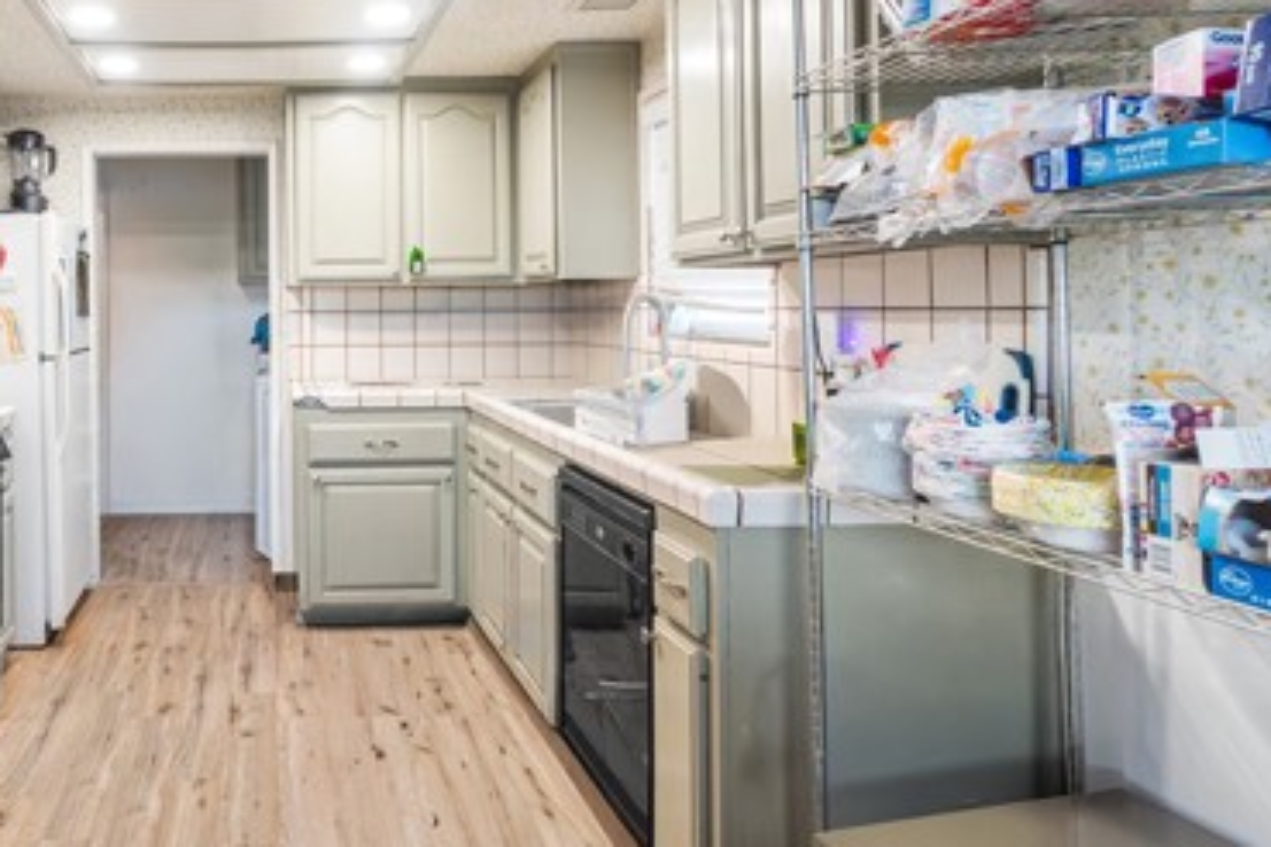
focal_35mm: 26
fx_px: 918
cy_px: 287
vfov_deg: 48.8
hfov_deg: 64.6
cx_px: 296
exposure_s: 1/1.25
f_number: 7.1
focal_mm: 10
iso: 100
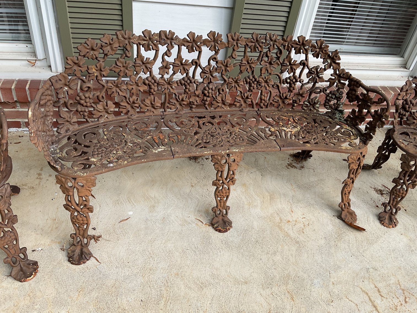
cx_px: 208
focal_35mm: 29
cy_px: 156
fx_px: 349
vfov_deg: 48.2
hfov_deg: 61.7
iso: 16
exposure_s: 1/125
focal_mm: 3
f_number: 1.8
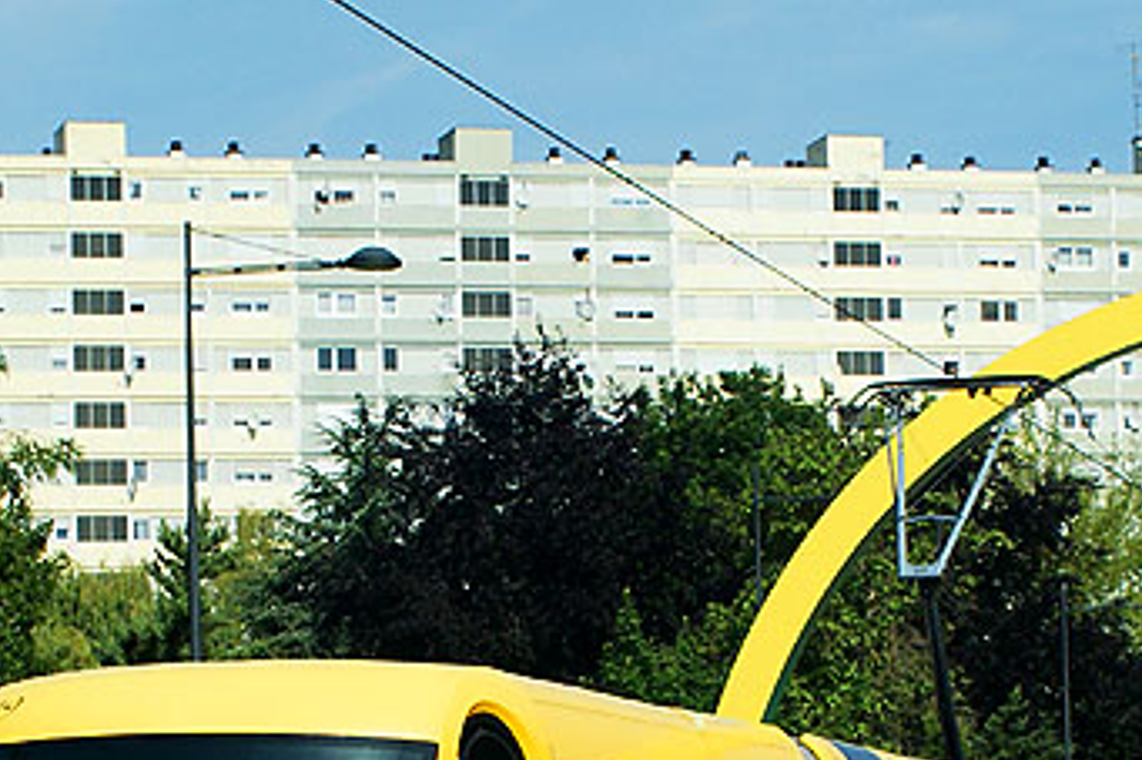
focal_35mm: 158
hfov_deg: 13.0
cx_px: 563
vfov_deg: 8.7
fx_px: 4994
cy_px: 767
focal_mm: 35
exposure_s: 1/640
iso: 200
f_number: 8
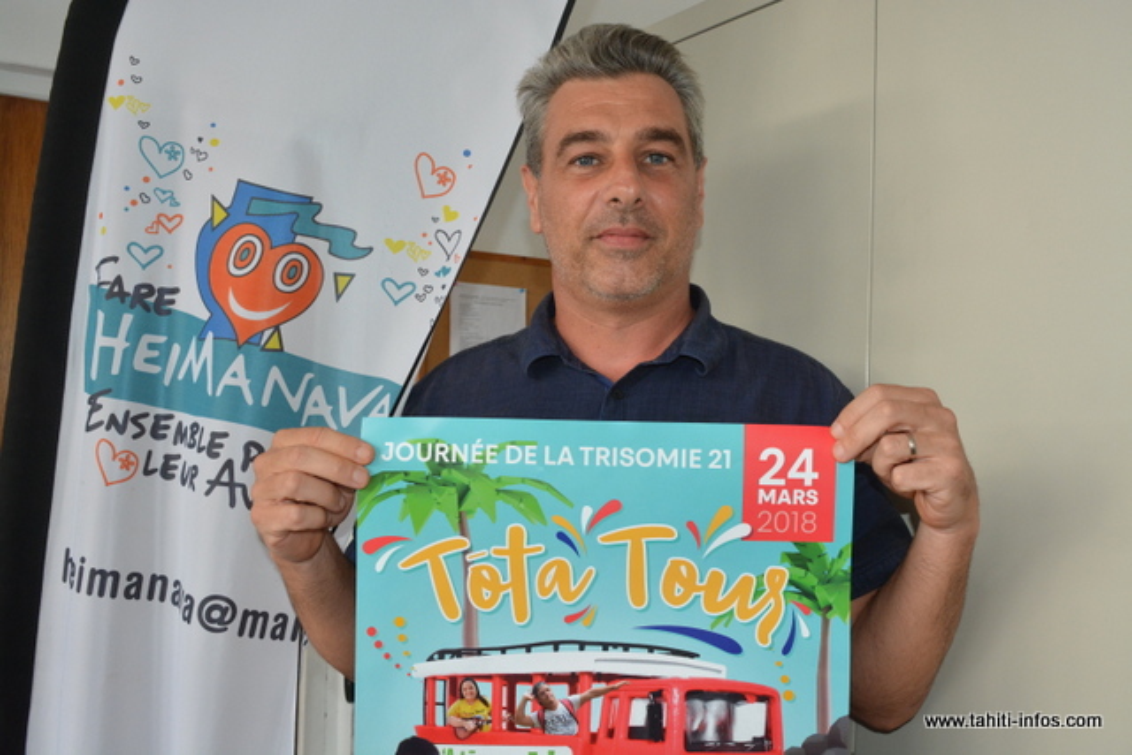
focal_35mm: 34
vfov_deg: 38.4
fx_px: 1085
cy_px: 378
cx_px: 566
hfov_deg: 55.1
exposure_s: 1/200
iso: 1000
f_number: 7.1
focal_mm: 23
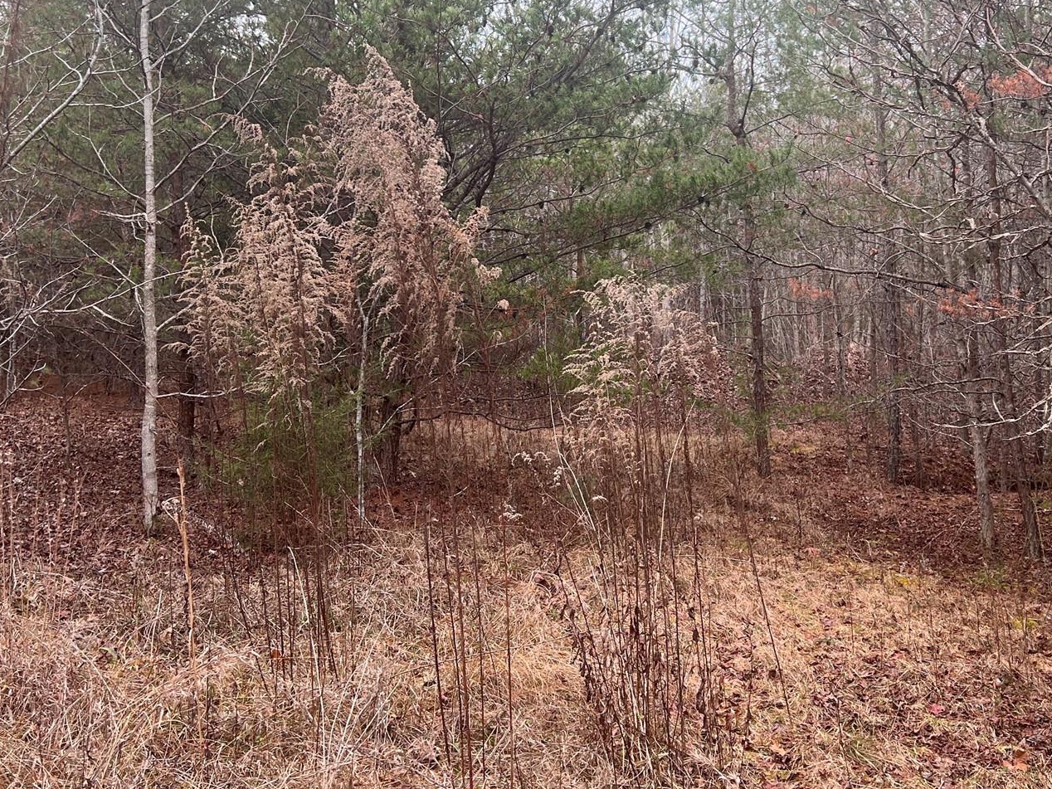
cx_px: 565
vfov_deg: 34.3
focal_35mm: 42
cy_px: 335
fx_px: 1276
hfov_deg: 44.8
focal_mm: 5.7
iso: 40
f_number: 1.5
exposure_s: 1/194
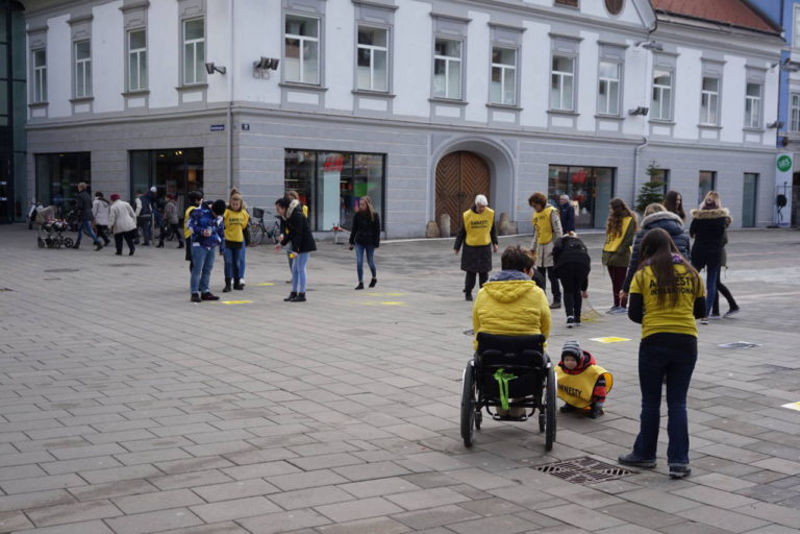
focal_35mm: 35
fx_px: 778
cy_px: 267
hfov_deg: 54.4
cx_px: 400
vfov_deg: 37.9
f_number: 7.1
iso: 160
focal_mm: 35
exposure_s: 1/160
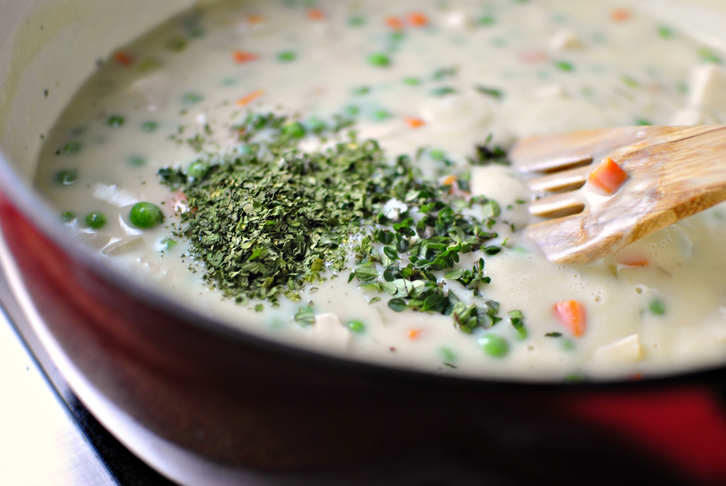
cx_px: 363
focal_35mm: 52
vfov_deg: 25.8
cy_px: 243
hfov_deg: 37.8
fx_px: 1060
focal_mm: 35
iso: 100
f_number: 1.8
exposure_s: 1/100
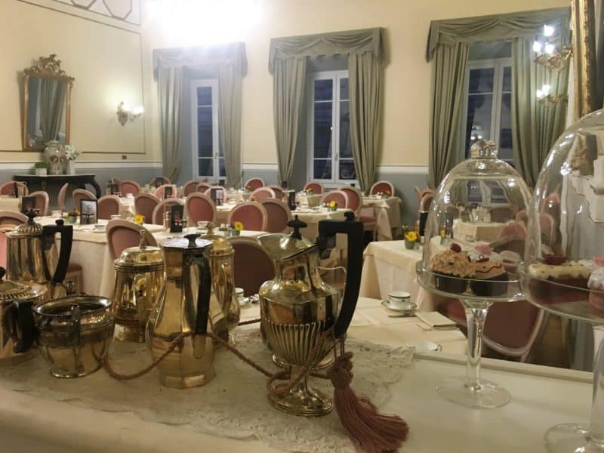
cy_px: 226
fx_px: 506
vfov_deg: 48.2
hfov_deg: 61.7
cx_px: 302
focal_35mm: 29
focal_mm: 4.15
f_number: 2.2
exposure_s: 1/33
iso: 200
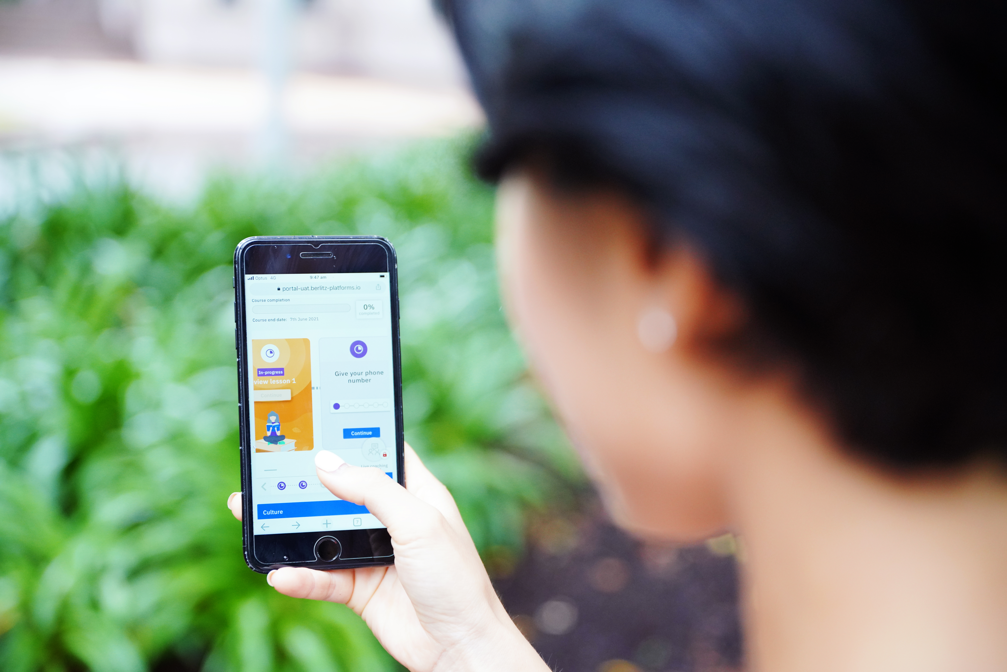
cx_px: 504
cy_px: 336
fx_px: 1874
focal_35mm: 67
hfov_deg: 30.1
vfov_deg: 20.3
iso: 1600
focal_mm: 67
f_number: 2.8
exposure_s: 1/800
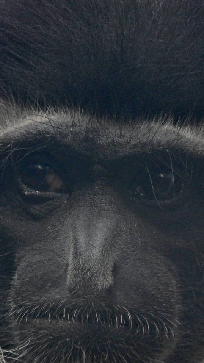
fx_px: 11801
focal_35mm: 1227
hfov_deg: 1.0
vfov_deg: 1.8
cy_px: 198
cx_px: 85
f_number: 5.8
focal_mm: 107.1
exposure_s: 1/125
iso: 320
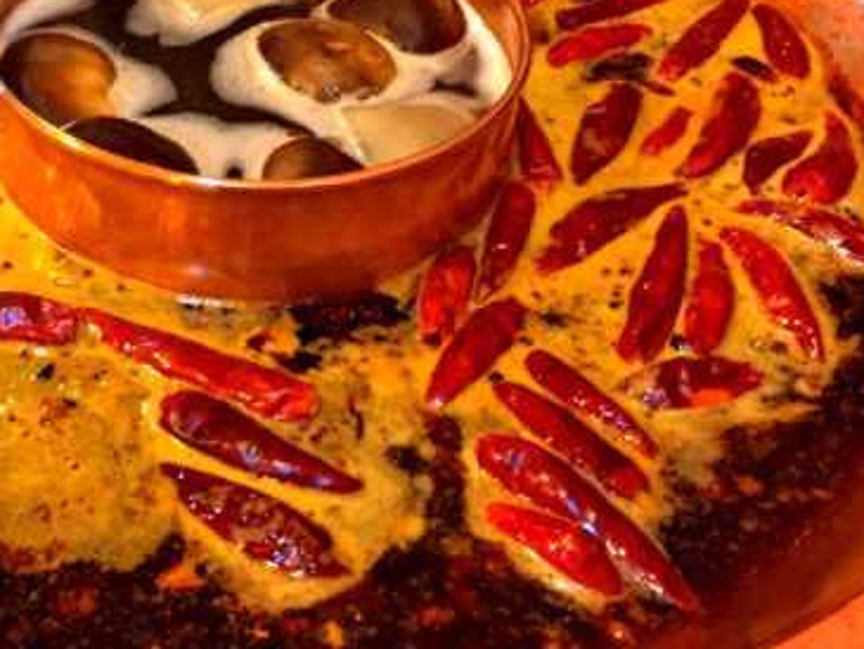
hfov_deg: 31.3
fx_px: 1523
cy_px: 118
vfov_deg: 23.6
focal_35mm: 61
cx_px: 246
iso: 320
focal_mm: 4.15
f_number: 2.2
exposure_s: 1/17
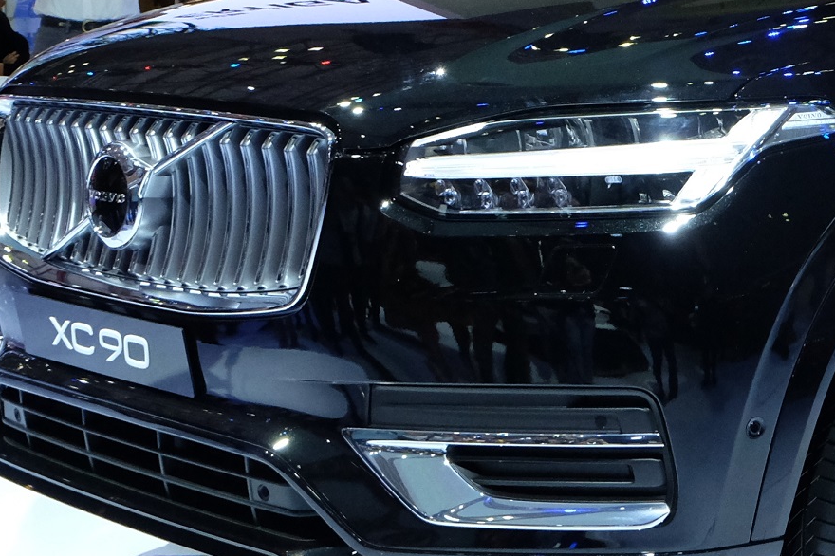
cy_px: 139
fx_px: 1832
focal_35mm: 79
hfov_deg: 24.0
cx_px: 924
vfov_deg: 17.2
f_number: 5.6
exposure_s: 1/140
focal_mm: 16
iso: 2500
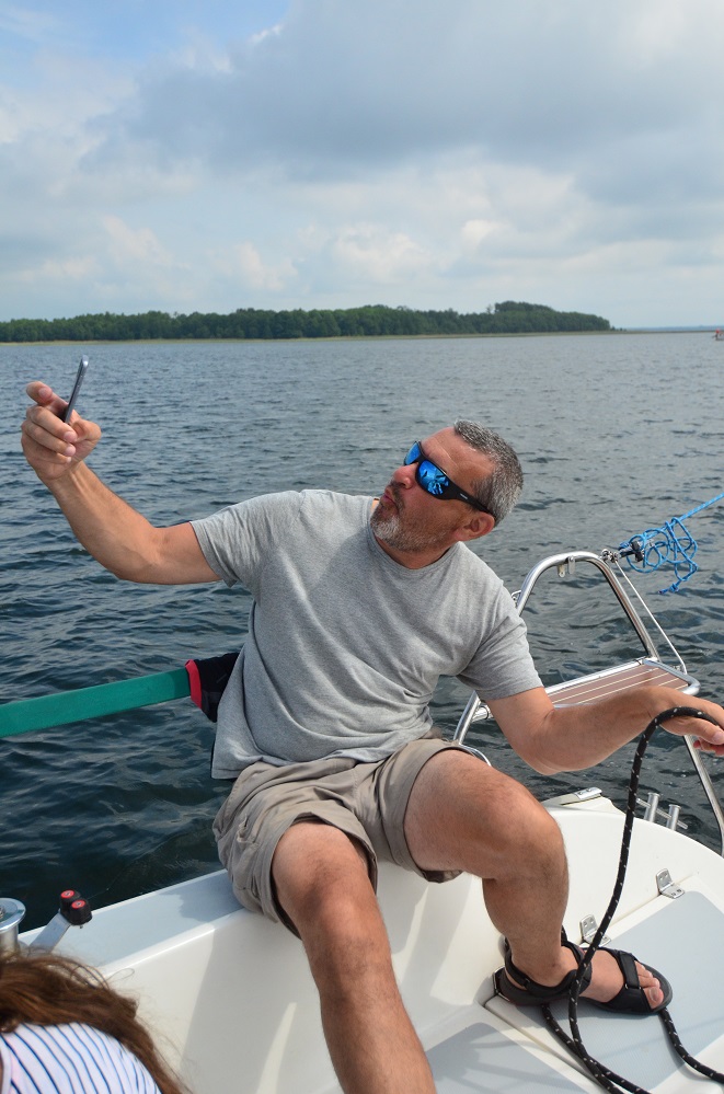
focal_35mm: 33
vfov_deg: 57.3
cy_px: 547
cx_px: 362
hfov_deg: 39.8
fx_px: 1001
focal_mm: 22
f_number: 4.5
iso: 1000
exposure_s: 1/8000
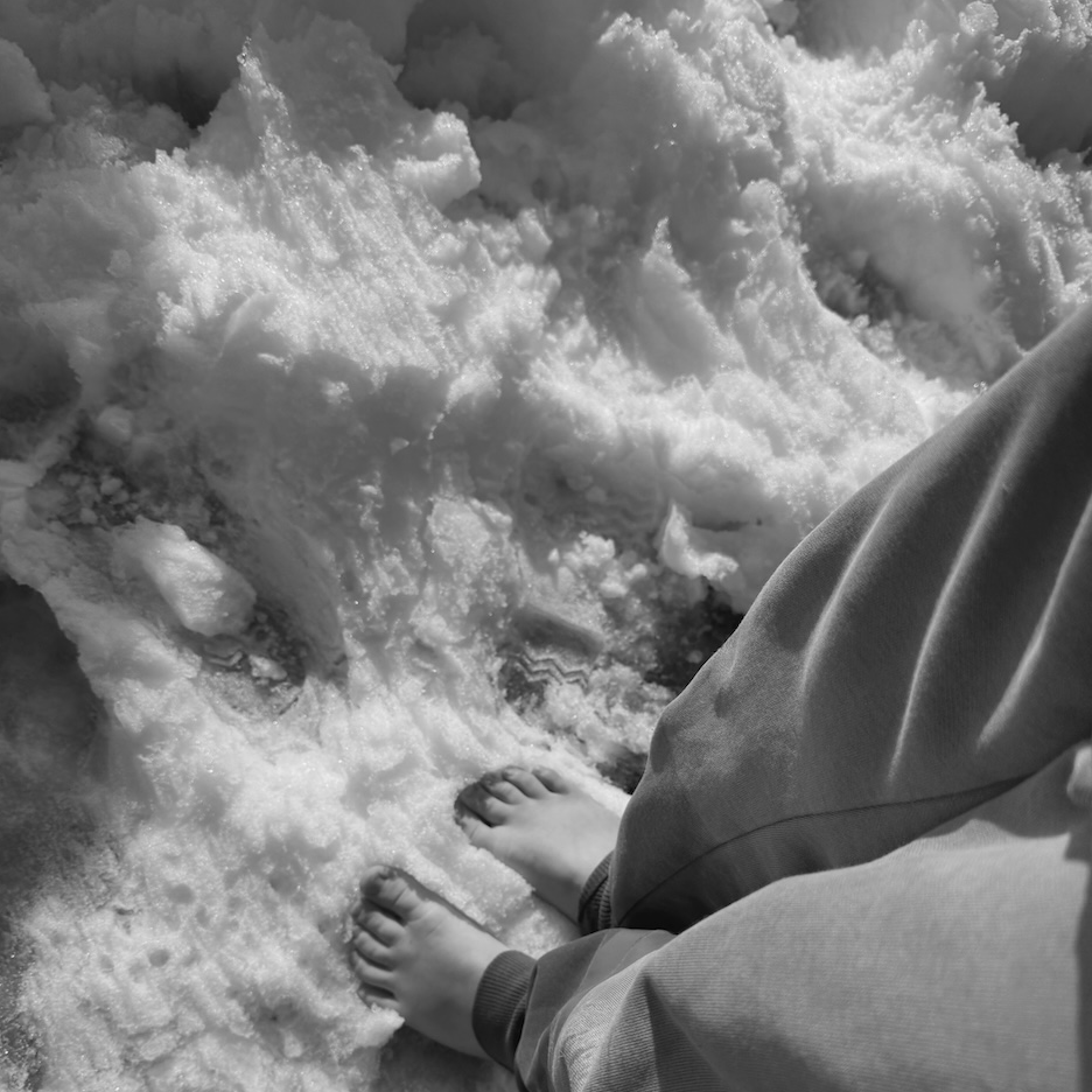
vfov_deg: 54.5
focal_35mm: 29
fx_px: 1035
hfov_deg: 55.6
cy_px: 726
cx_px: 552
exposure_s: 1/12346
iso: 80
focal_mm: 6.76
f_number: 1.78
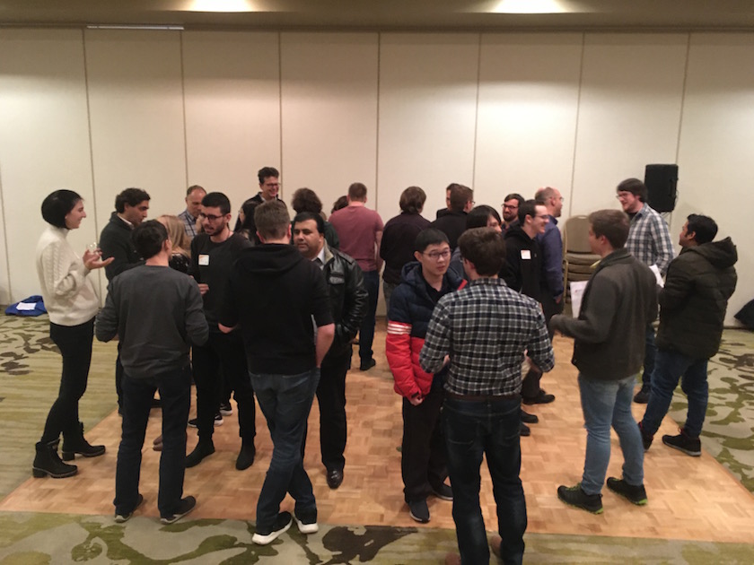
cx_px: 377
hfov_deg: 61.7
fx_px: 632
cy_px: 282
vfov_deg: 48.2
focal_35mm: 29
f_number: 2.2
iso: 400
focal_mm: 4.15
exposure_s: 1/15
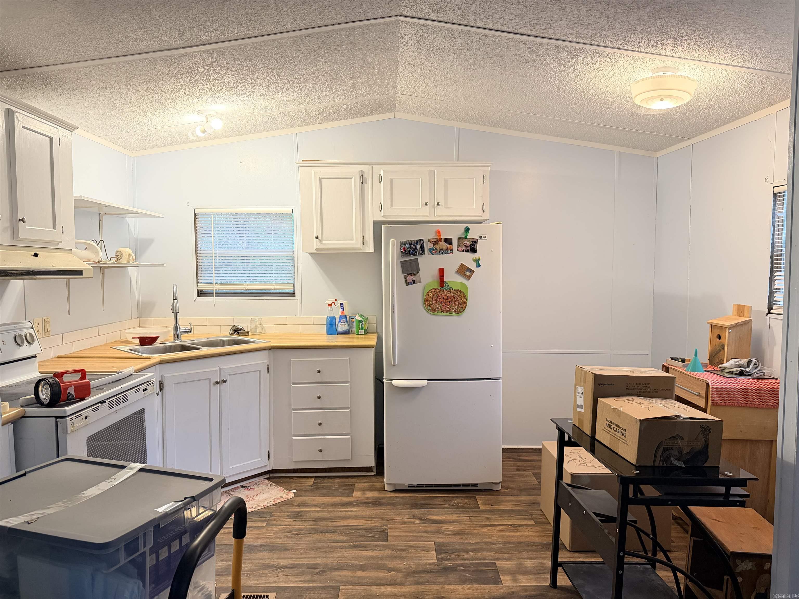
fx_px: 554
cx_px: 400
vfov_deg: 56.8
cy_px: 300
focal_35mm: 24
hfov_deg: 71.6
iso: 640
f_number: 1.78
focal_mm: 6.76
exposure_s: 1/60
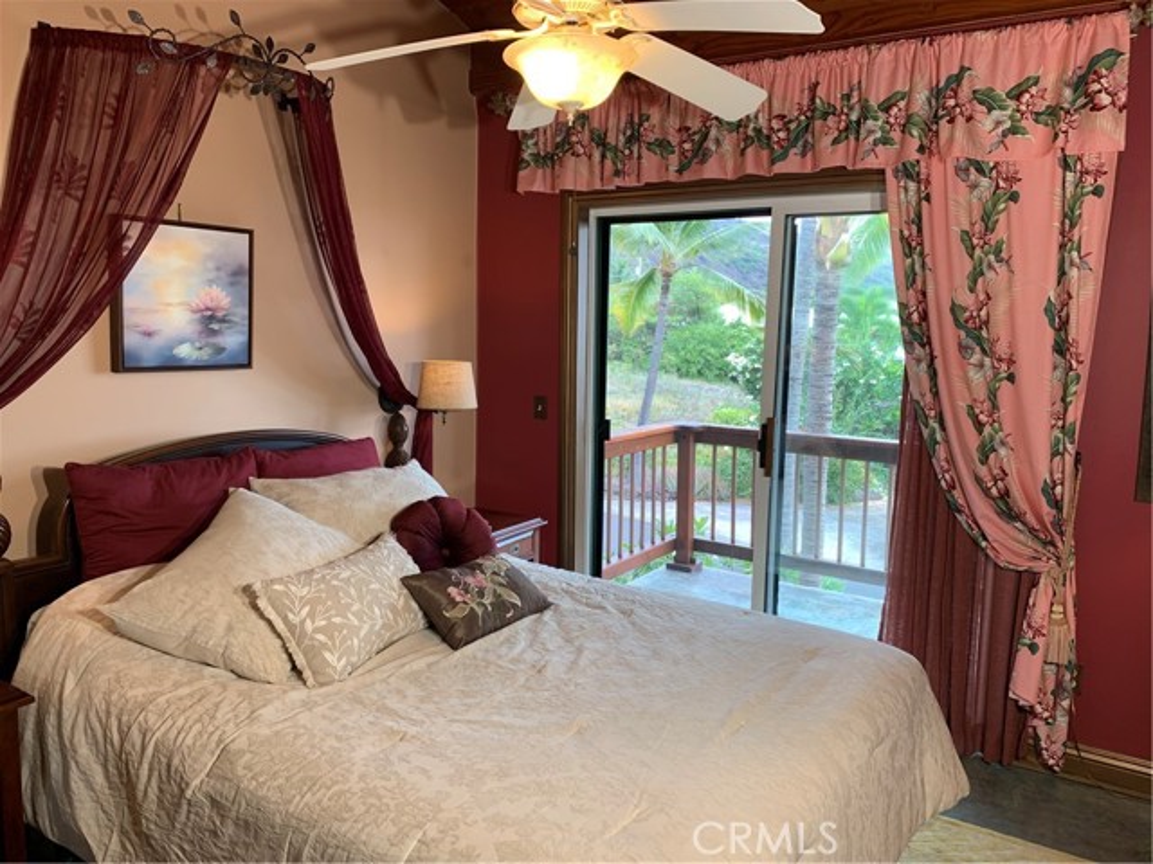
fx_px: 866
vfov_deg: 53.1
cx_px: 576
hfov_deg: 67.3
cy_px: 432
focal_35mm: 26
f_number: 1.8
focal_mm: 4.25
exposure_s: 1/120
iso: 50
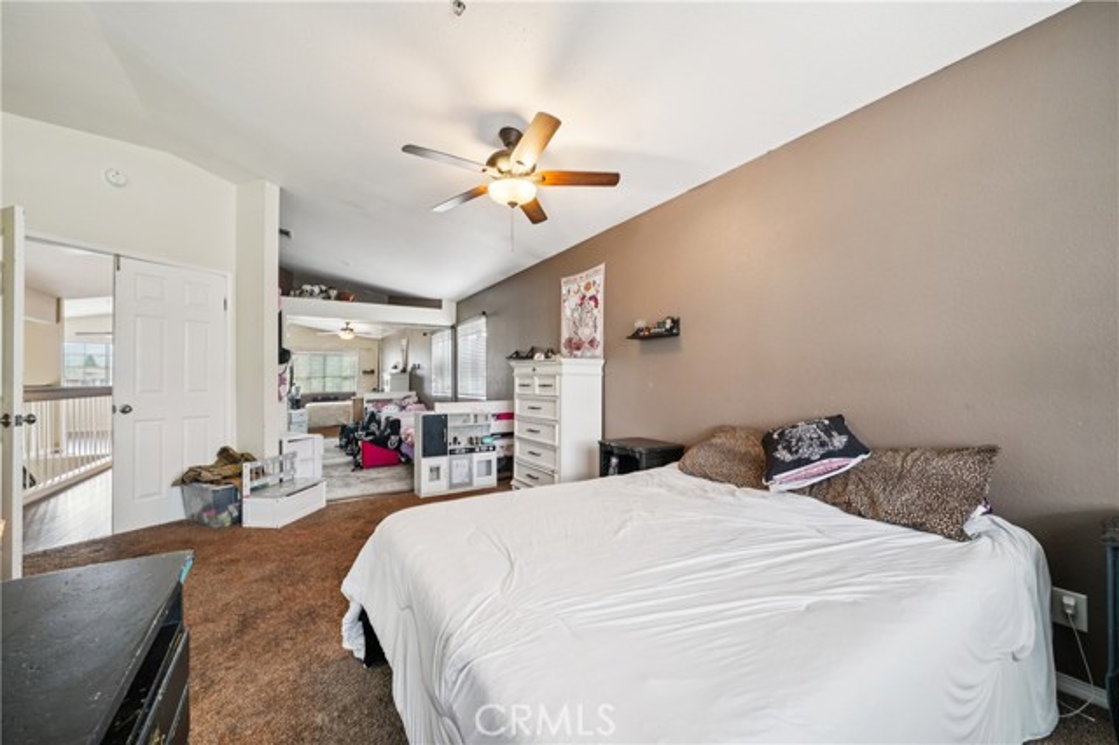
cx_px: 560
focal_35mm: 13
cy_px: 372
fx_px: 404
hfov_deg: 108.4
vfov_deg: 85.4
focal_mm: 13
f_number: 8
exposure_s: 1/6
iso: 400
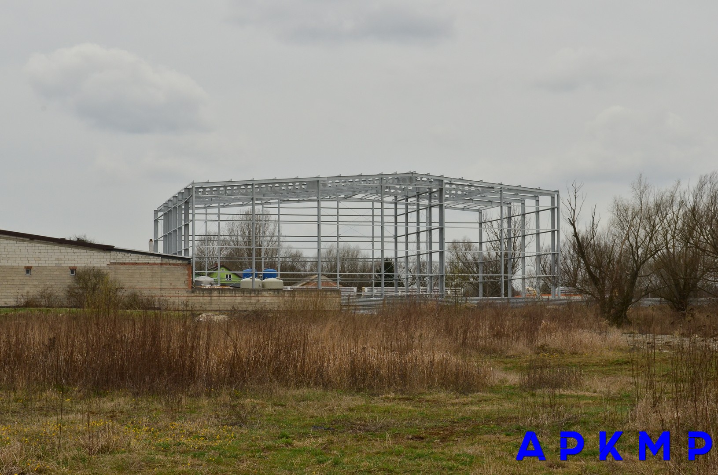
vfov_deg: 16.5
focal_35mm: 82
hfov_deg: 24.7
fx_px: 1642
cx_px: 359
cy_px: 238
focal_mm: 55
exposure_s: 1/320
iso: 320
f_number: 13
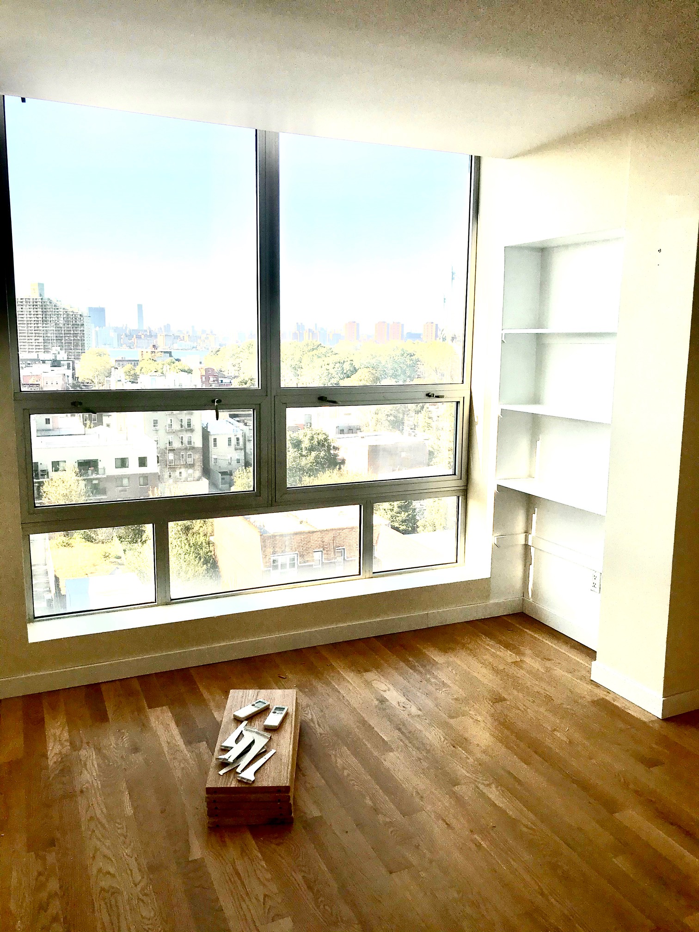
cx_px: 350
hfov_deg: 49.7
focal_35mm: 28
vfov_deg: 63.4
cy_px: 466
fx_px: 754
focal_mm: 3.99
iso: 20
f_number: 1.8
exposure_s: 1/921
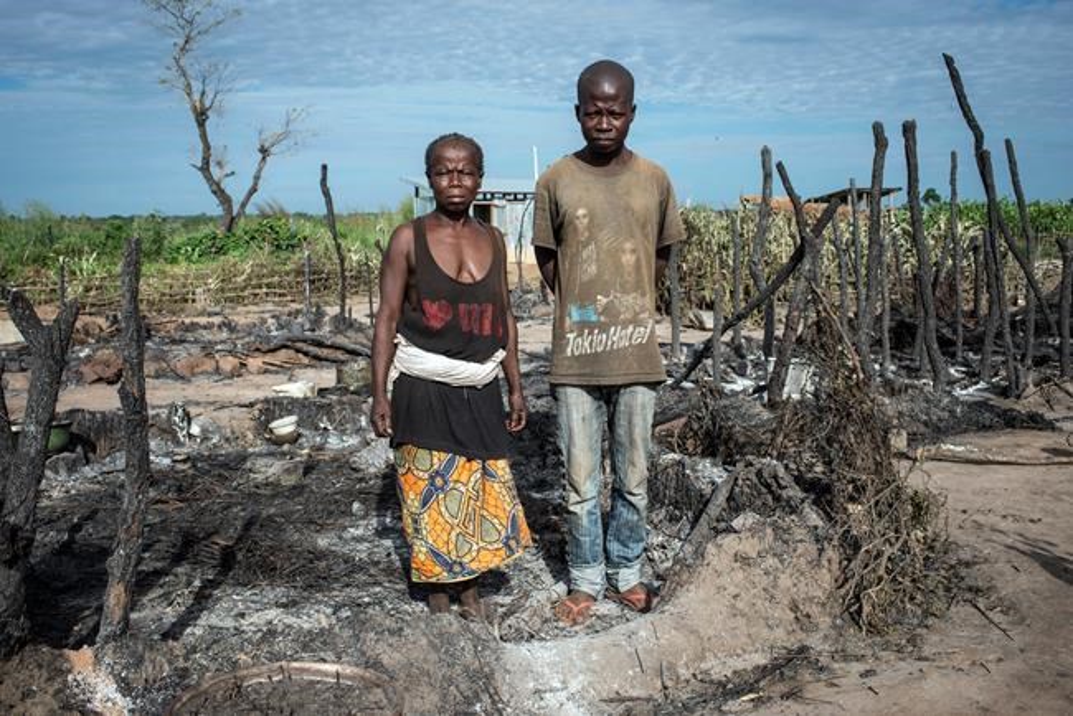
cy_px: 358
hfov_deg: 54.4
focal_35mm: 35
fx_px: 1044
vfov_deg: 37.9
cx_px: 536
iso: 400
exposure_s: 1/1250
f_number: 8
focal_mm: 35
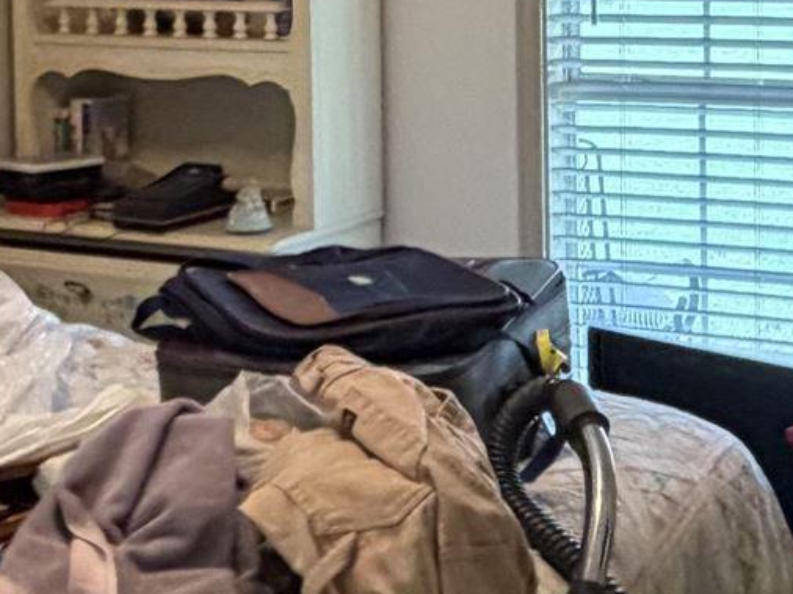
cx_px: 464
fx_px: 1946
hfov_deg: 23.0
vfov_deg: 17.0
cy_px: 3
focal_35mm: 85
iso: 320
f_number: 2.2
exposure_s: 1/60
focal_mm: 2.22
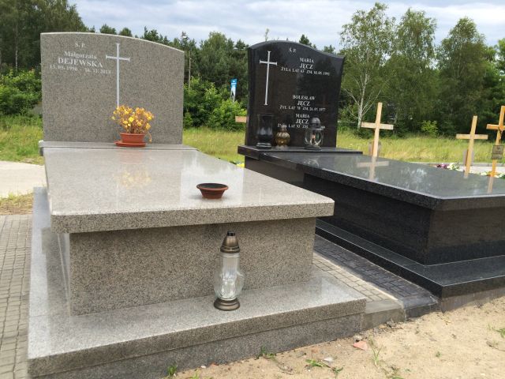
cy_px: 190
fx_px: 438
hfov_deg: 60.0
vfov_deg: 46.8
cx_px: 252
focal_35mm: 30
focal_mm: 4.12
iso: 32
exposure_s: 1/820
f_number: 2.2
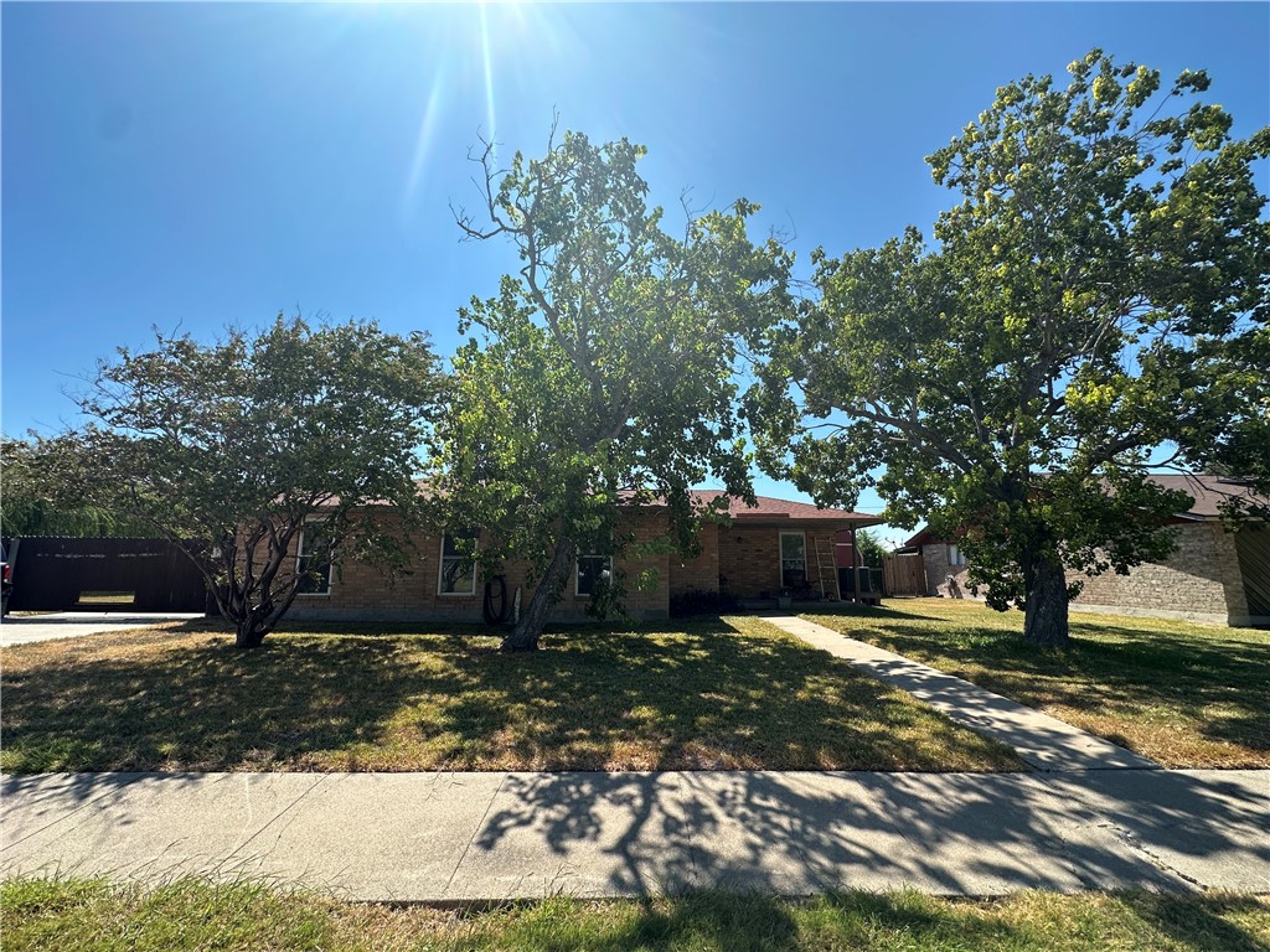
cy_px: 476
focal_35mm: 14
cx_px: 635
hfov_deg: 102.1
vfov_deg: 85.7
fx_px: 514
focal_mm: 2.22
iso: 50
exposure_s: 1/1052
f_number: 2.2
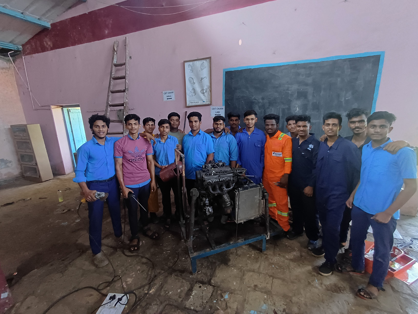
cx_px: 209
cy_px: 157
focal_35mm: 16
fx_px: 193
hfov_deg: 94.5
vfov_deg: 78.1
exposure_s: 1/25
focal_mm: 1.64
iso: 400
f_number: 2.2
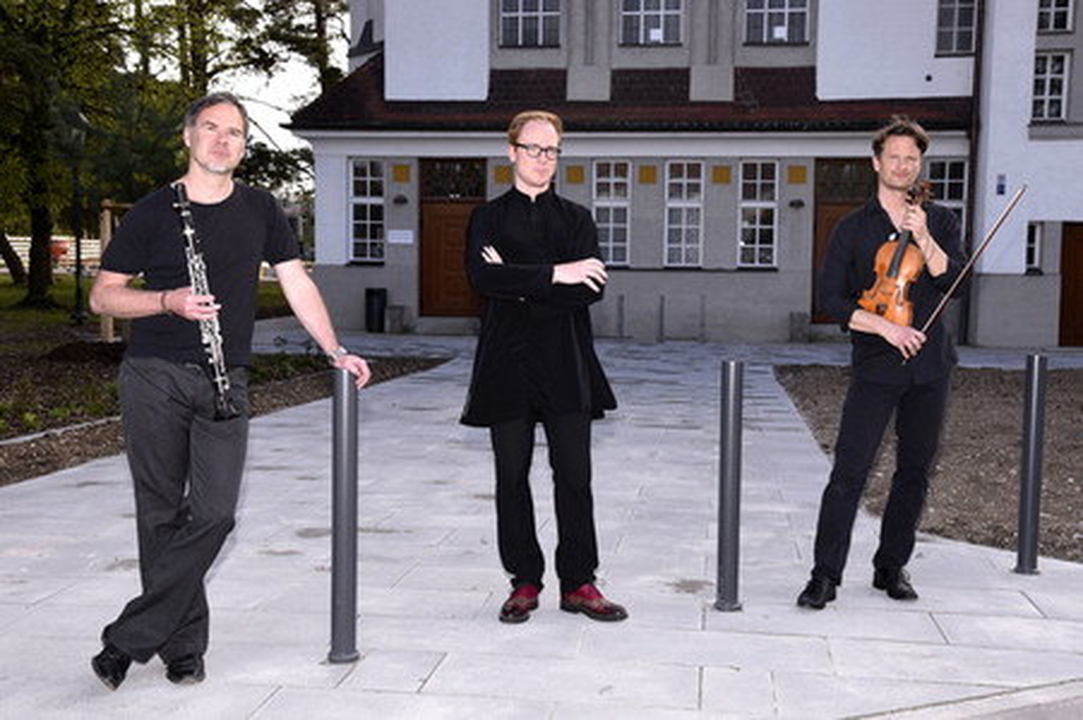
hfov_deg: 50.7
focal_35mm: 38
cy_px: 360
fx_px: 1142
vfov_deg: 35.0
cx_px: 542
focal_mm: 38
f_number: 8
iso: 320
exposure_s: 1/160
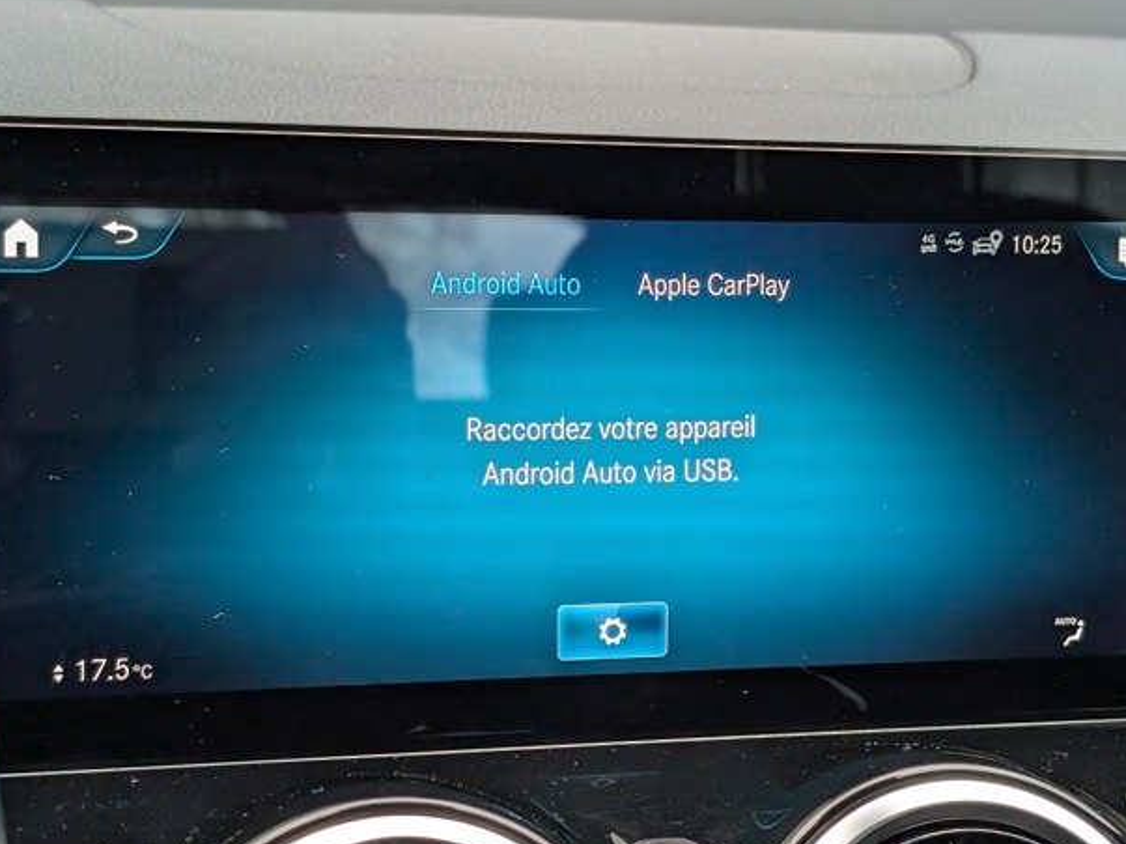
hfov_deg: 29.8
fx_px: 2114
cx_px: 665
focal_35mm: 65
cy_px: 472
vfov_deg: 22.6
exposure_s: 1/213
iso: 154
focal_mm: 6.9
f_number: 1.68
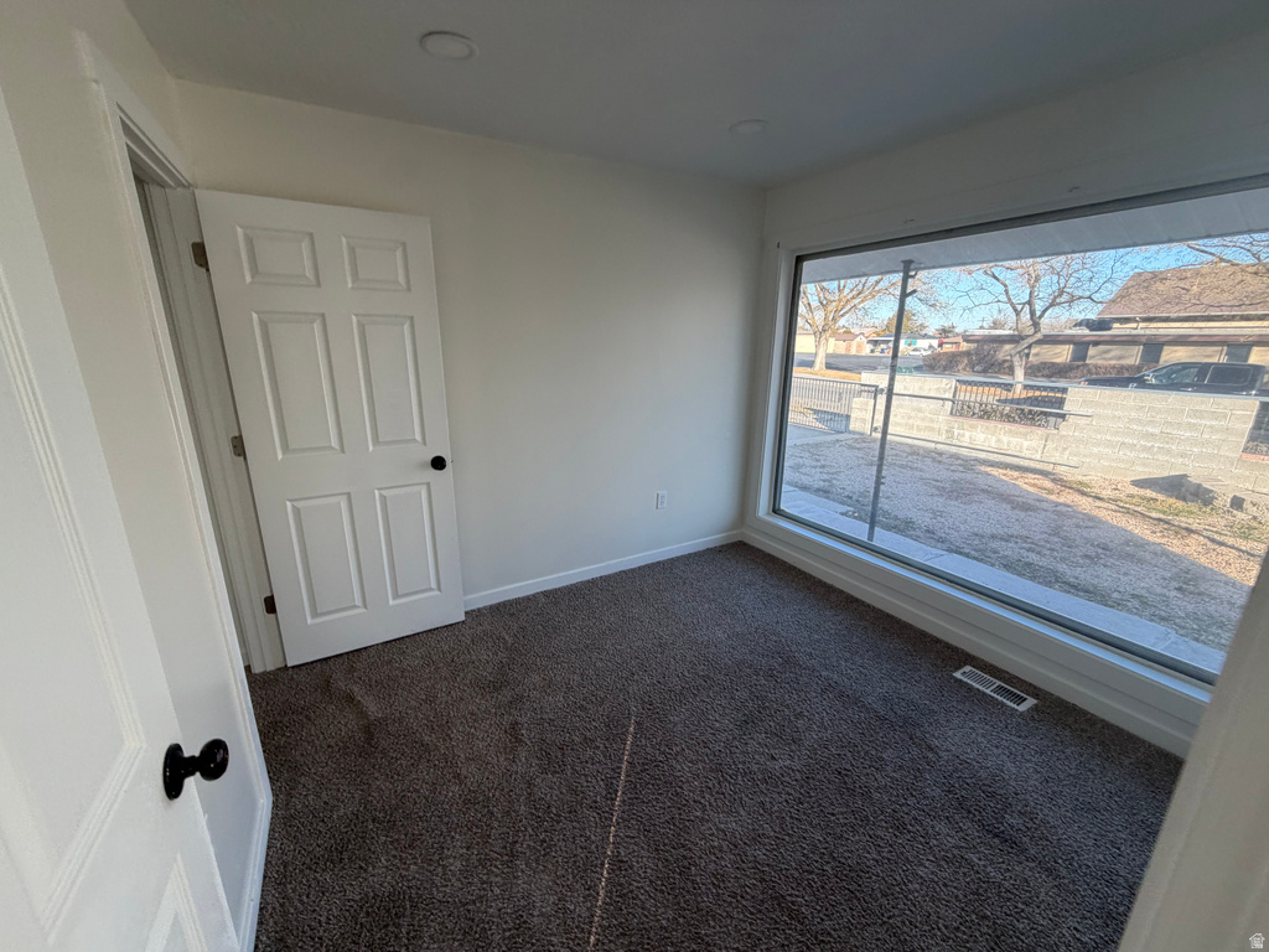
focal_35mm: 14
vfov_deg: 85.7
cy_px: 476
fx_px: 513
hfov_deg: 102.1
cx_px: 634
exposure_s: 1/120
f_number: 2.2
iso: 50
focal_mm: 2.22
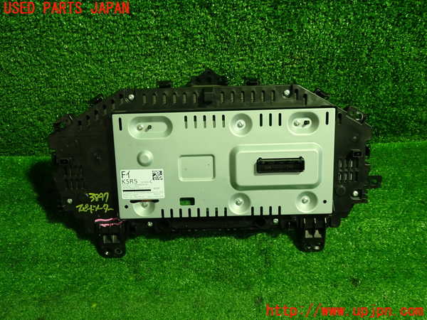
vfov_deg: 46.8
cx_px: 214
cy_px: 160
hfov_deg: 60.0
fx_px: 370
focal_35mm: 30
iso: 200
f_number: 2.3
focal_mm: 5.4
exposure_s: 1/40
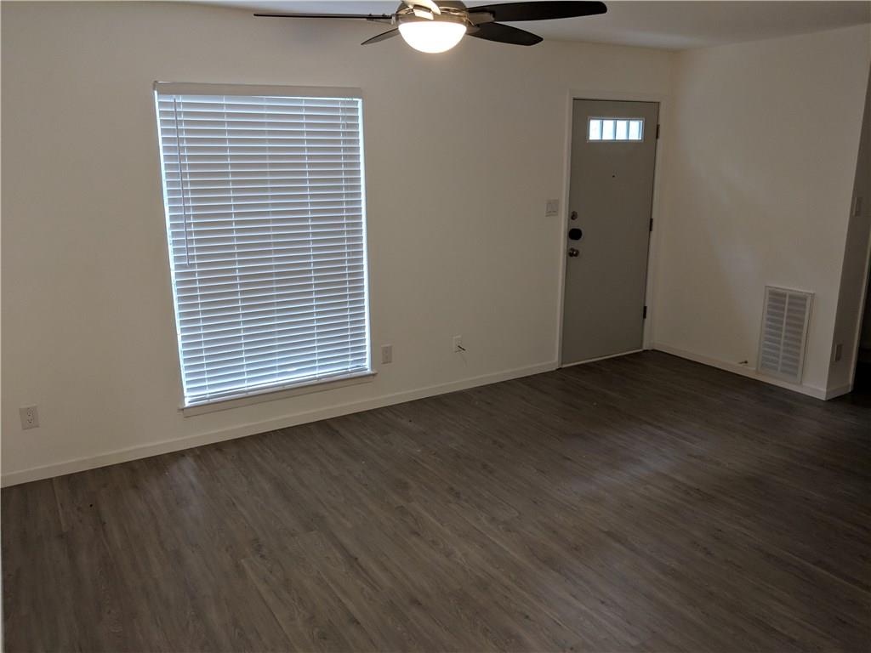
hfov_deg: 65.3
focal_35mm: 27
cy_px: 326
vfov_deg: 51.4
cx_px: 436
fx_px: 679
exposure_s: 1/120
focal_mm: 4.44
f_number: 1.8
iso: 123
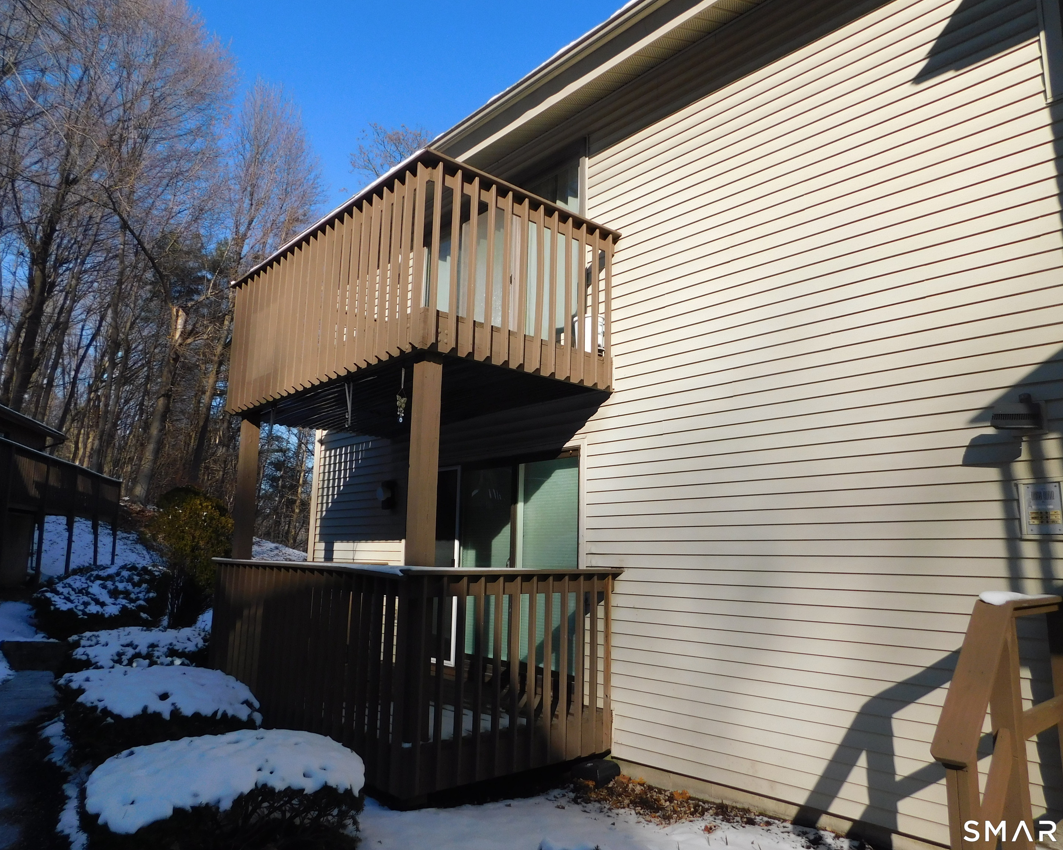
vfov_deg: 58.8
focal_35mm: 24
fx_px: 755
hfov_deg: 70.2
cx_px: 564
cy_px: 424
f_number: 6
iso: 125
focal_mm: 4
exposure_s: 1/400
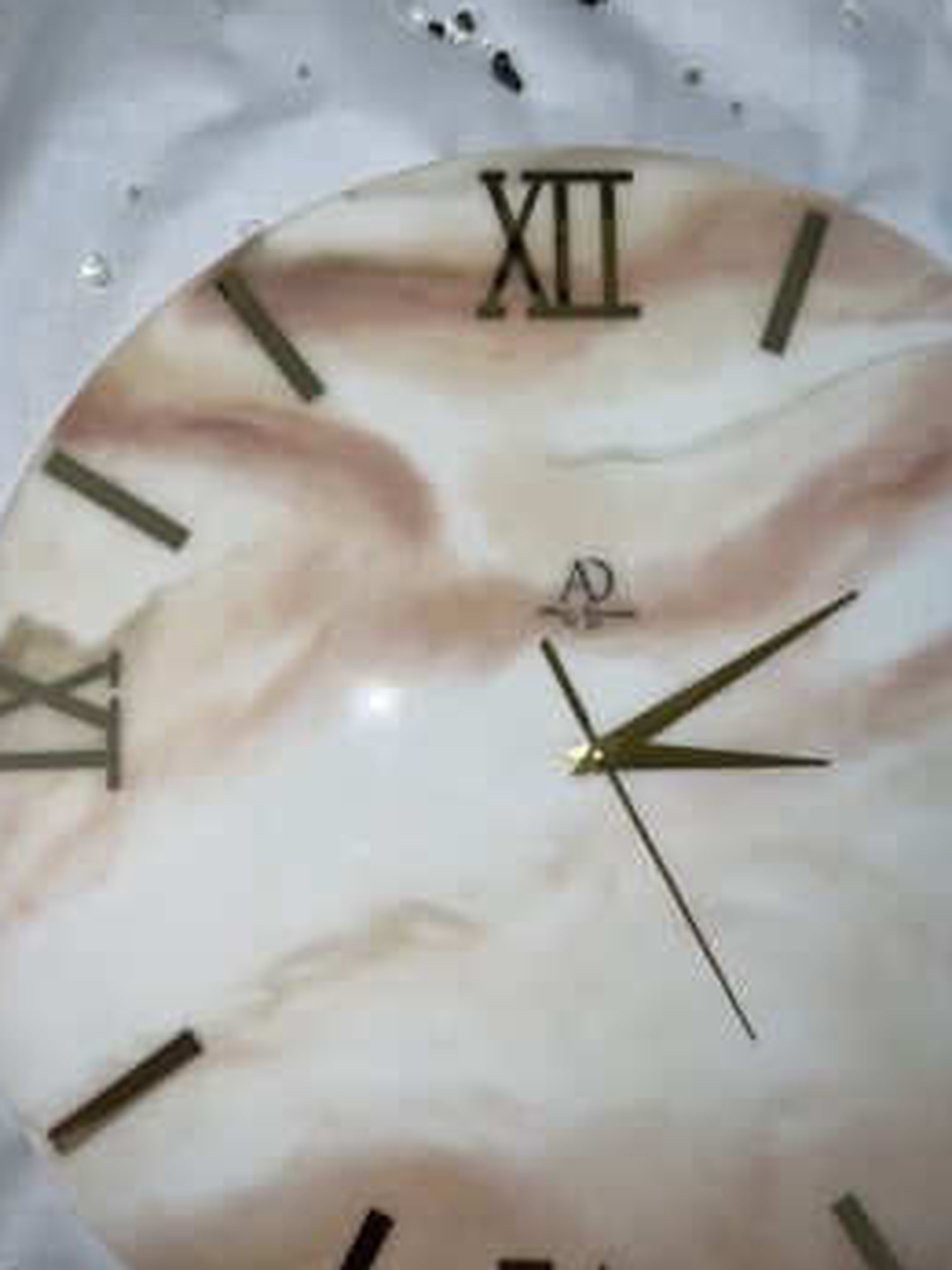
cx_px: 450
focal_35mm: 30
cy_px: 600
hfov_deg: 46.8
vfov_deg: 59.9
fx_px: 1101
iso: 32
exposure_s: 1/513
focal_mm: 5.7
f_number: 1.5
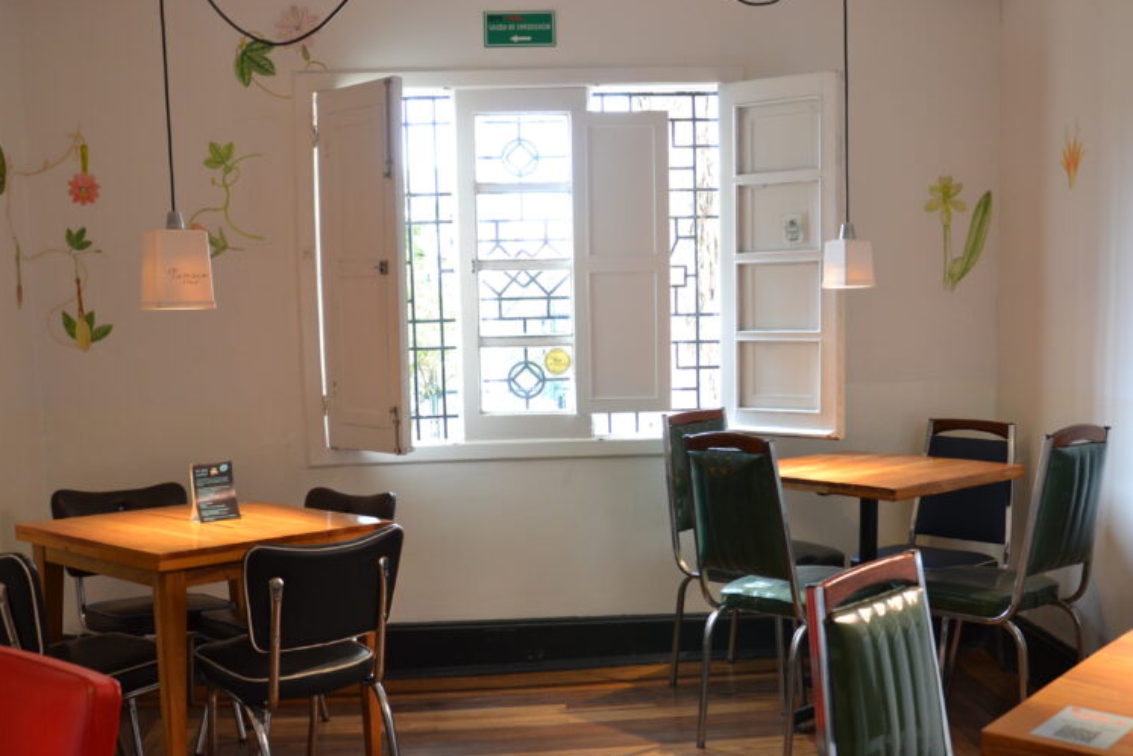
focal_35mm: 37
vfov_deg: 35.7
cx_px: 623
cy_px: 488
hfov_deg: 51.8
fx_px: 1164
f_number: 3.5
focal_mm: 18
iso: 400
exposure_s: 1/30
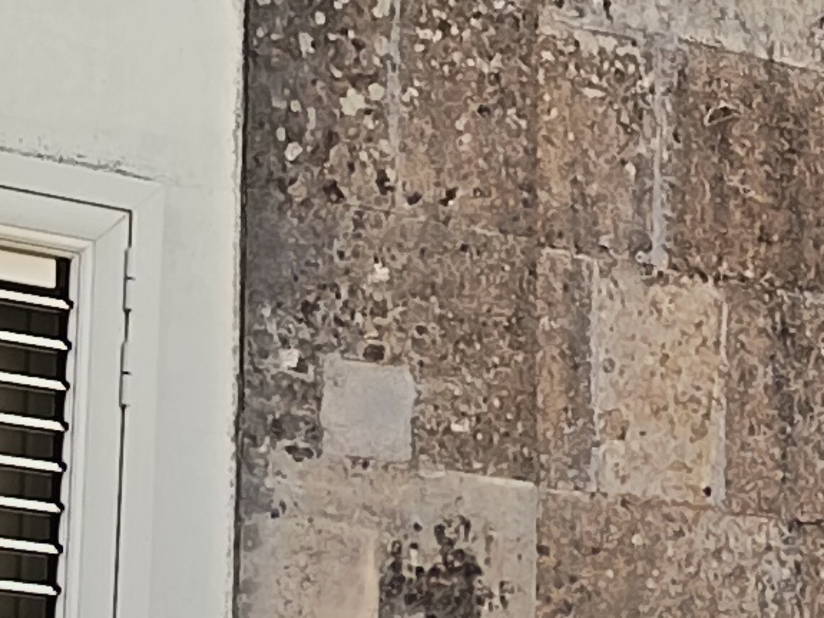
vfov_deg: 8.8
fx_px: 3974
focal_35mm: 167
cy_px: 579
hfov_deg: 11.5
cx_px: 1131
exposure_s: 1/183
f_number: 1.75
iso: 100
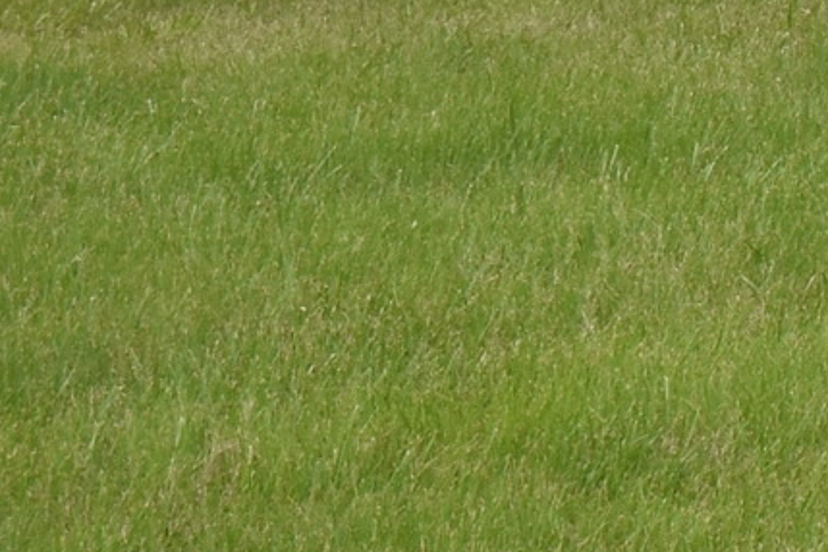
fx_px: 4945
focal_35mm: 215
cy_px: -330
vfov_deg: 6.3
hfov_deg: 9.2
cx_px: 1397
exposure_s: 1/160
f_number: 6.3
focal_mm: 20
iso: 100
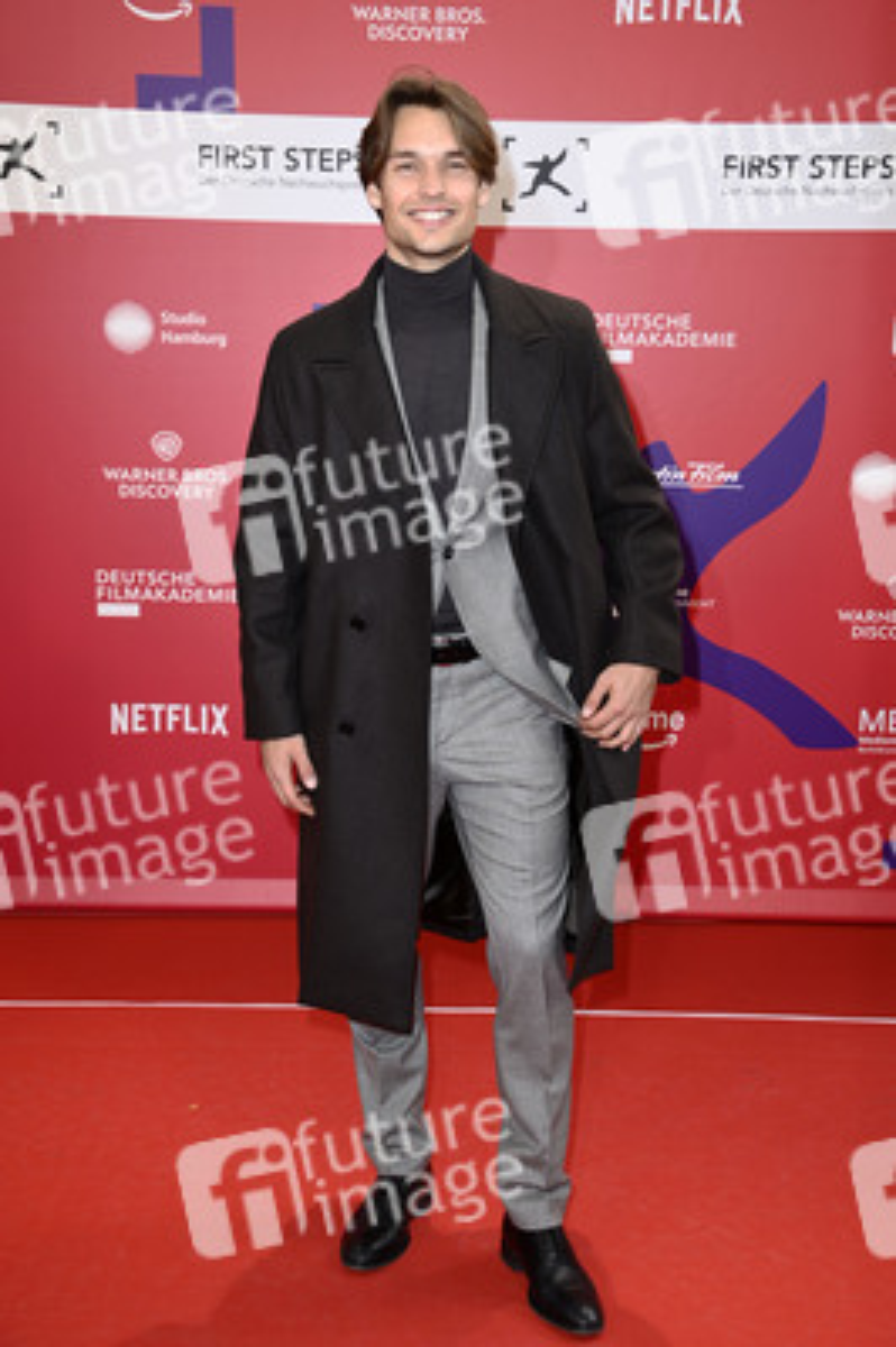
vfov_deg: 41.1
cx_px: 448
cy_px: 674
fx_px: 1795
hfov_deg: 28.0
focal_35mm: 48
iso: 500
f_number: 5.6
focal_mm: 48
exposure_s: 1/250
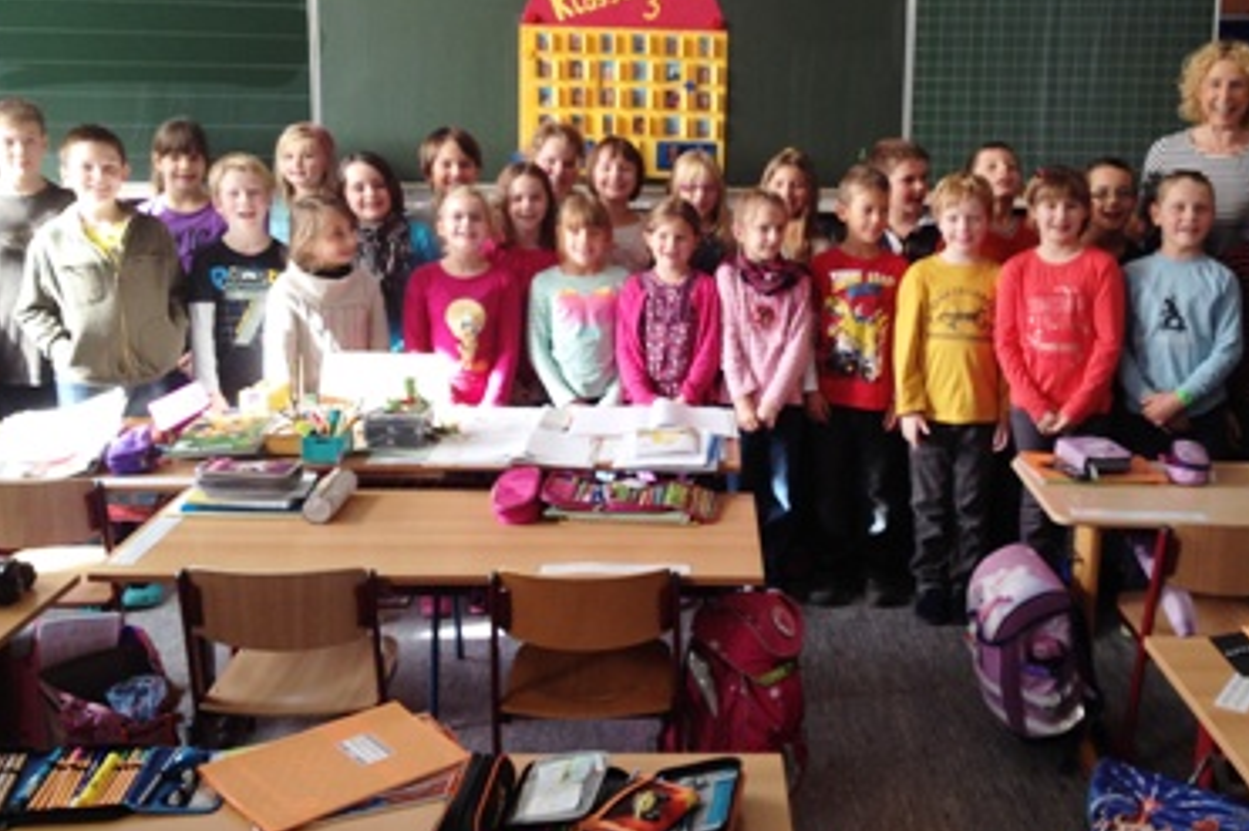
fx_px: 1526
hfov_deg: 44.3
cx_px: 734
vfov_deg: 30.4
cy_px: 310
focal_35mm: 44
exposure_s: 1/60
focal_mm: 4.28
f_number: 2.4
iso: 50
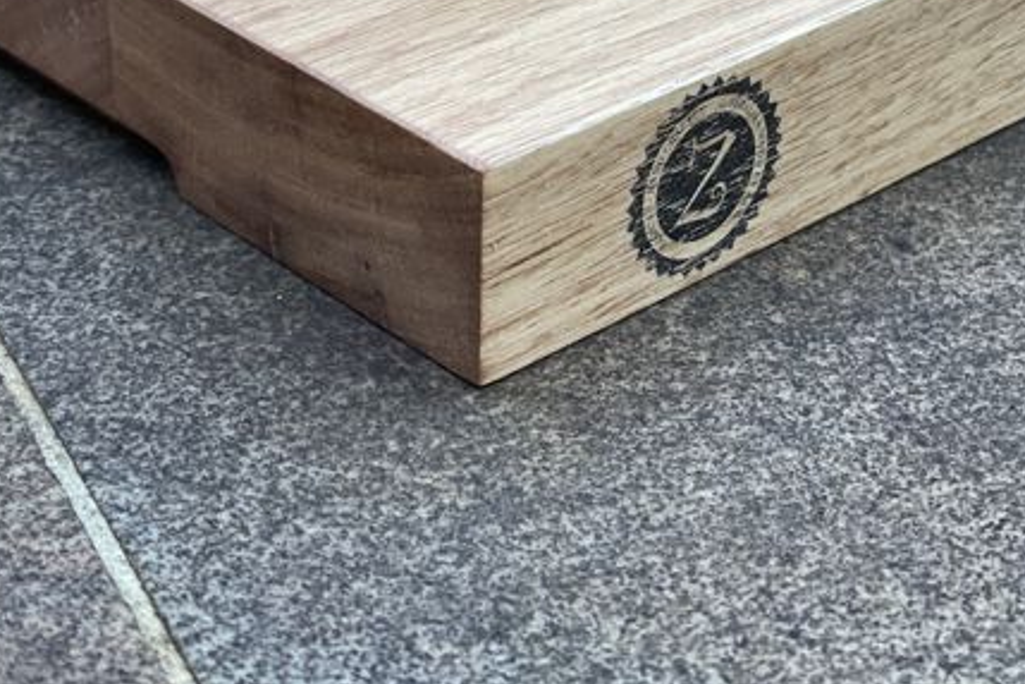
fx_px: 2648
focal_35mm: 93
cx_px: 569
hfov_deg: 21.9
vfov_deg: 14.7
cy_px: 234
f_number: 2.2
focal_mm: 7.5
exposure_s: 1/121
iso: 200
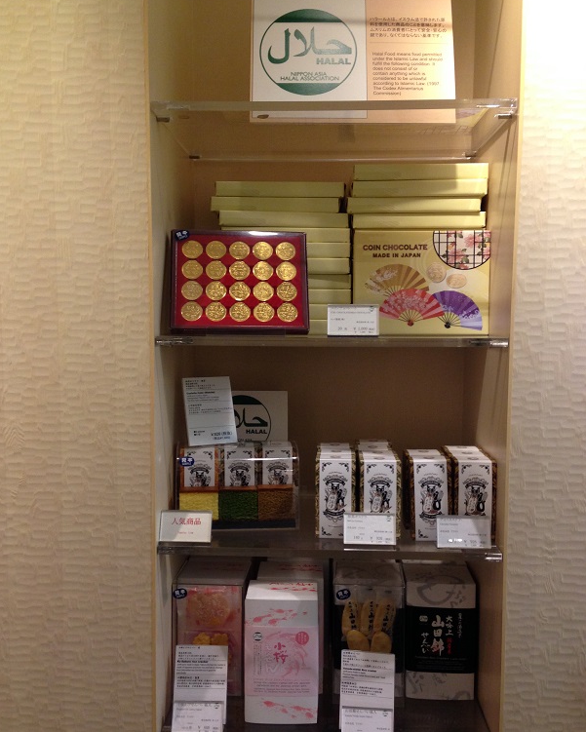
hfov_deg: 42.2
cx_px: 293
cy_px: 383
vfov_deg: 51.5
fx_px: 759
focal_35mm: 35
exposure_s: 1/20
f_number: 2.4
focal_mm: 4.12
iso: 125
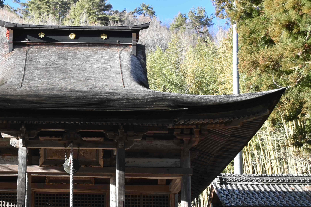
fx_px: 682
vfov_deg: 17.1
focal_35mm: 79
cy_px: 170
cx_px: 66
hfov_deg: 25.3
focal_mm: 29
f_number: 8
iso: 400
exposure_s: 1/50
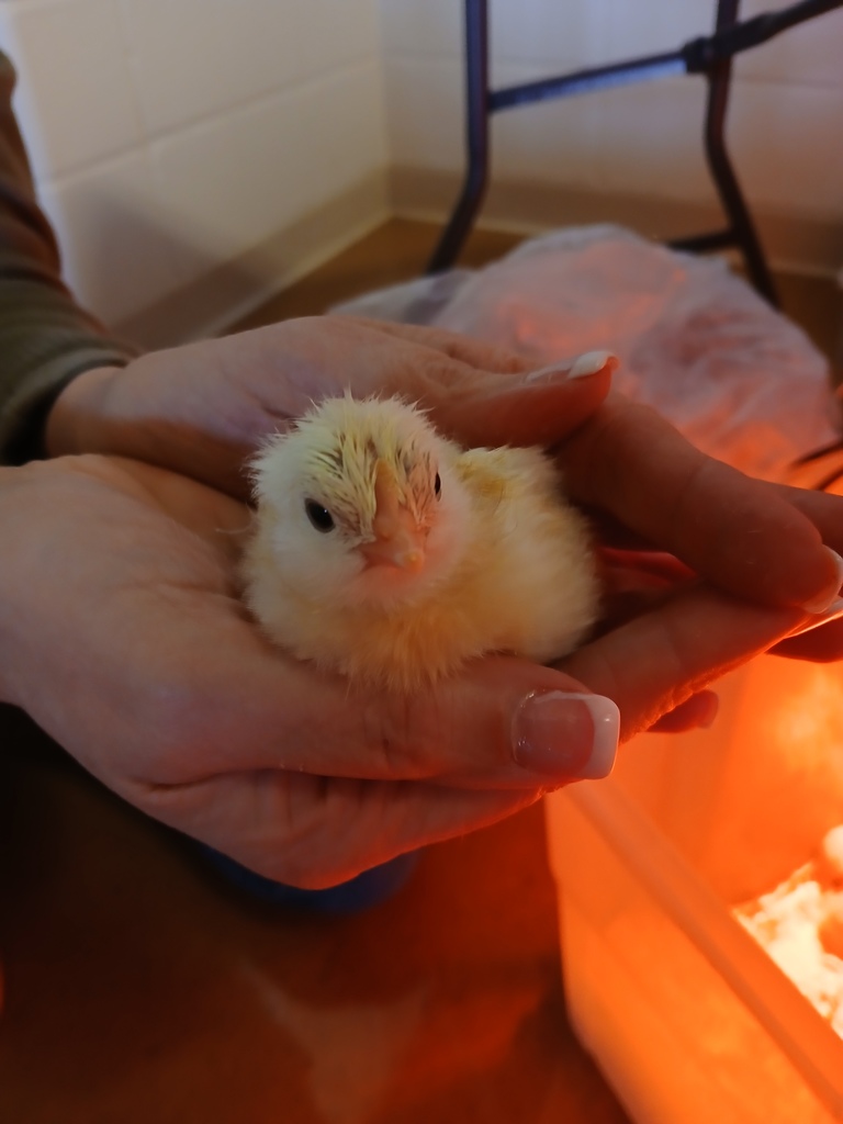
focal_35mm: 26
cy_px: 562
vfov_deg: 67.3
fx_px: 844
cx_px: 422
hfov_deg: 53.1
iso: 250
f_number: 1.8
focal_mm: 3.98
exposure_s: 1/30
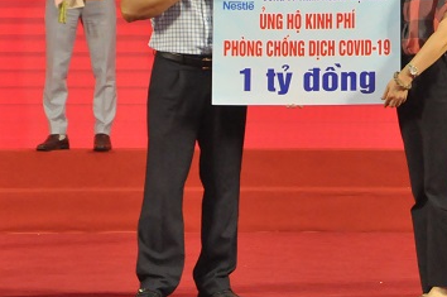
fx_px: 3799
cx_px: 343
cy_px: -23
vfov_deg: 4.5
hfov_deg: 6.7
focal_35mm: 306
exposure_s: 1/200
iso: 2000
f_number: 7.1
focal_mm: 75
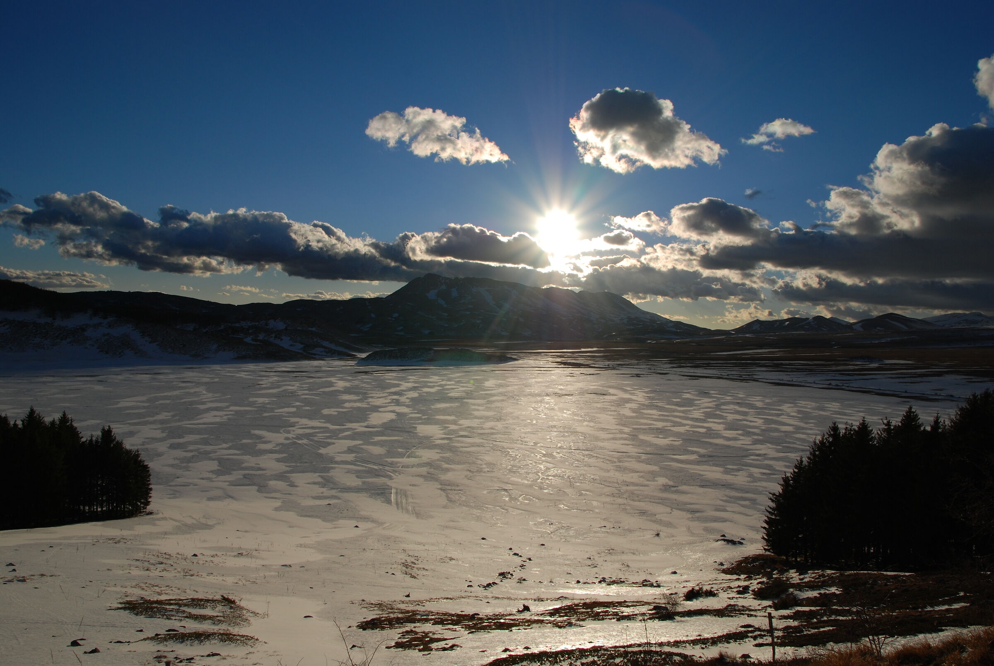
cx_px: 497
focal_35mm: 26
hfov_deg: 70.4
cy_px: 333
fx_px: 705
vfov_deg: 50.5
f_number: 8
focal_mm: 17
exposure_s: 1/800
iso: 100
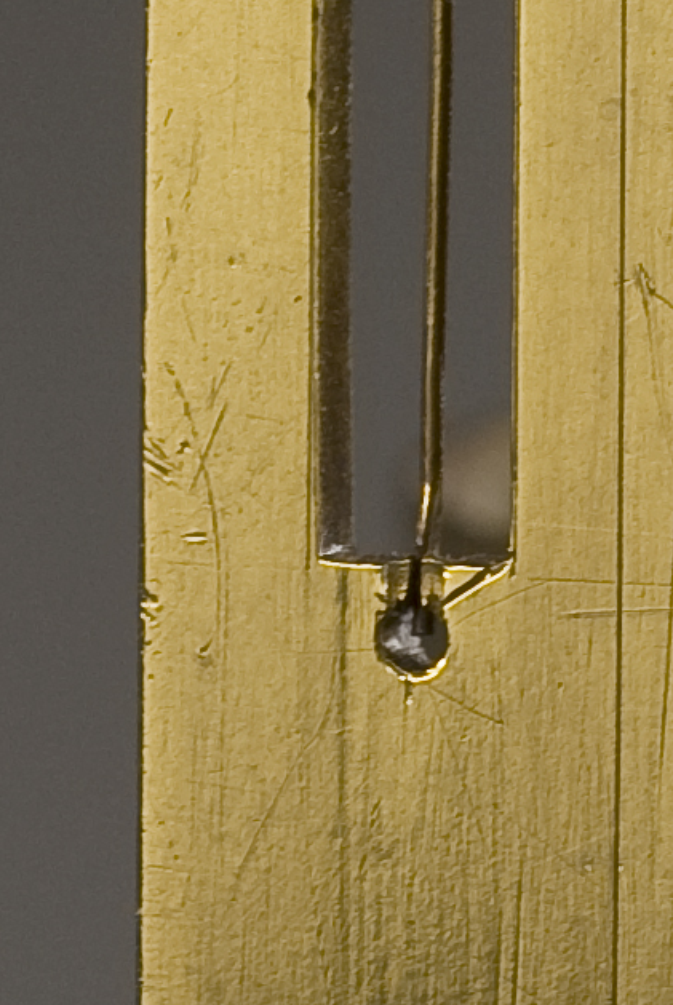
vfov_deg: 3.7
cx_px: 739
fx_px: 15491
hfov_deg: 2.5
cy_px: -769
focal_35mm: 554
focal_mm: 60
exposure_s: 1/125
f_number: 13
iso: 100
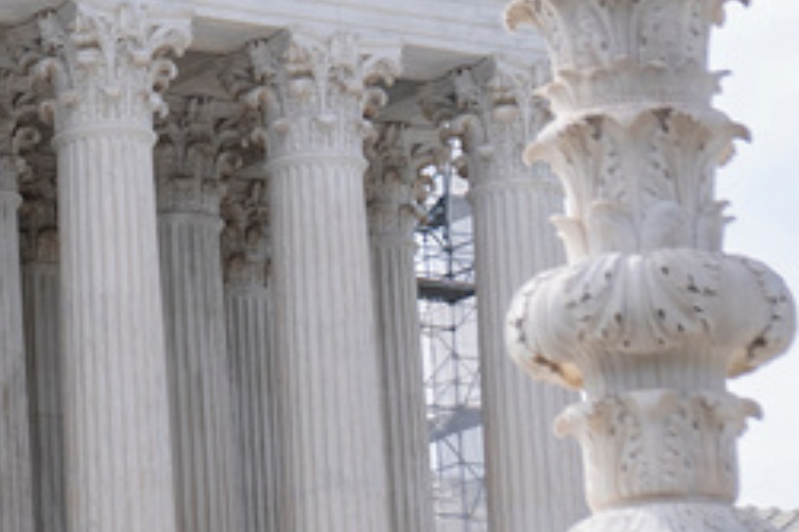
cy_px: 295
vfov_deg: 7.1
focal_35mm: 192
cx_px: -754
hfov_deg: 10.0
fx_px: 4258
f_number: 2.8
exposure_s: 1/3200
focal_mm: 47
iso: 400
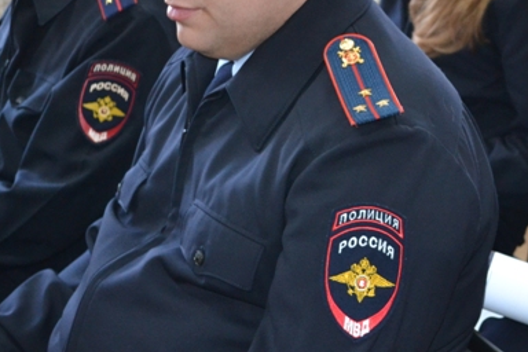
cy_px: 56
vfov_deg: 13.6
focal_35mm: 100
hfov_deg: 20.0
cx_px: 470
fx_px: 1467
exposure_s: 1/60
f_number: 4.8
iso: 1600
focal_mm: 32
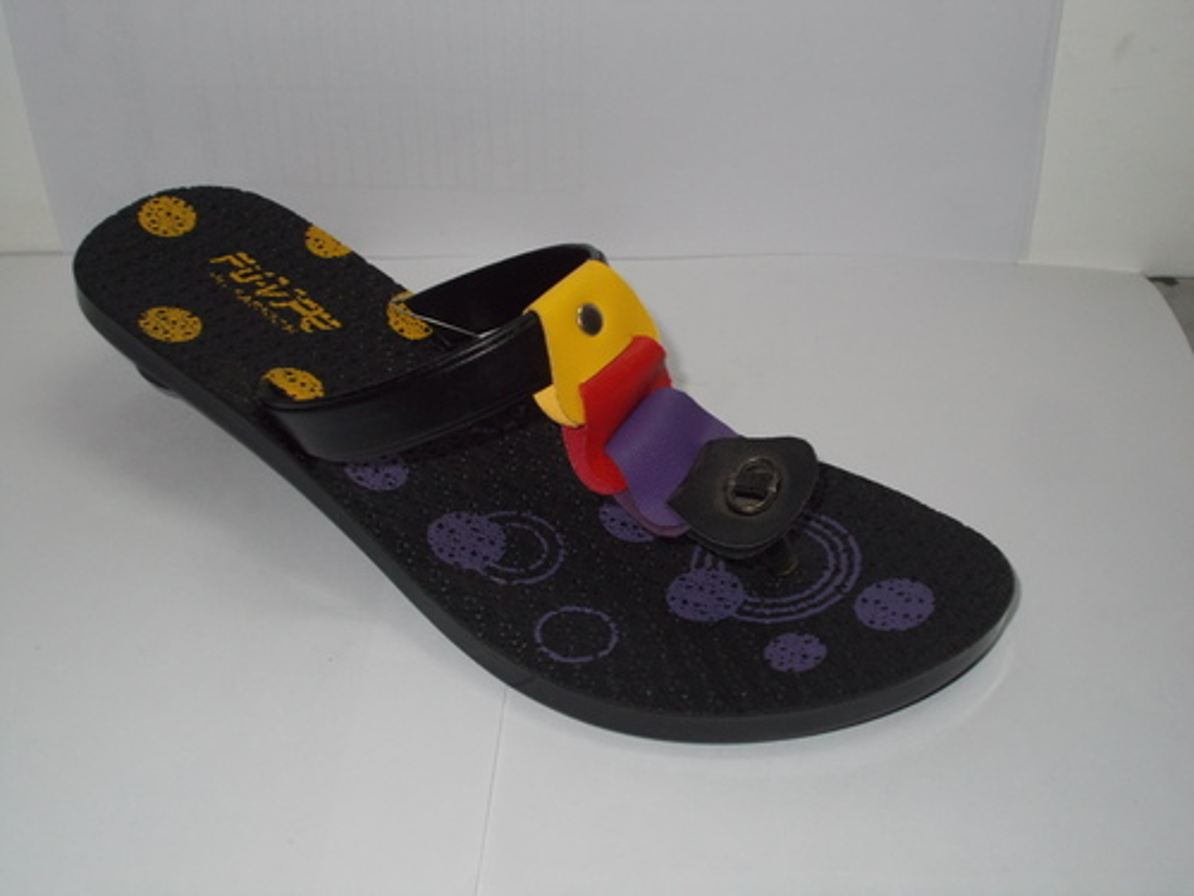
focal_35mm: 44
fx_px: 1518
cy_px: 448
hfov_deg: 42.9
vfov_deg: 32.9
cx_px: 597
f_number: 4.2
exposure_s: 1/30
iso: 200
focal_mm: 7.9
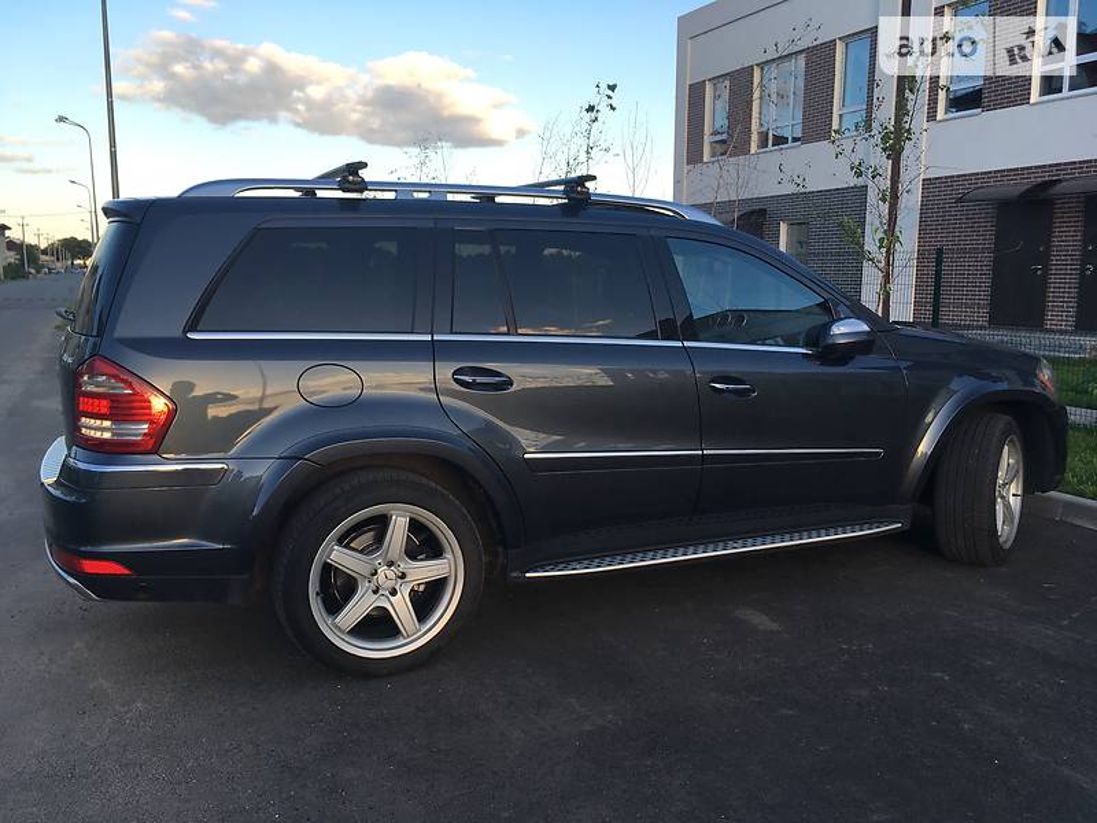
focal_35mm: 29
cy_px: 412
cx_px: 548
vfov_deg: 48.2
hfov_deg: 61.7
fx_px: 919
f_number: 2.2
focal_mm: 4.2
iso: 25
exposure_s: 1/273
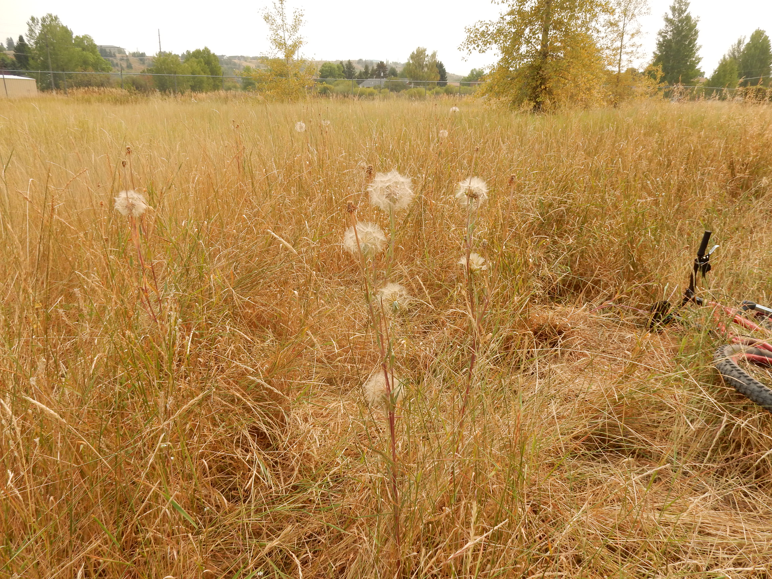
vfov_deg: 54.9
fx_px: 558
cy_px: 290
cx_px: 386
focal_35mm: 25
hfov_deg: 69.4
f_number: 3.7
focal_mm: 4.5
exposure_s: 1/500
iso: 125
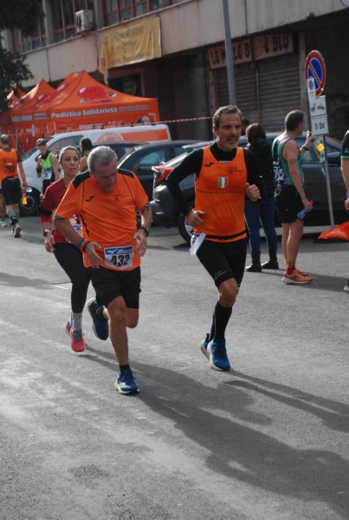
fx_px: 1345
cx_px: 174
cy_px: 260
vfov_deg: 21.9
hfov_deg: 14.8
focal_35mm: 93
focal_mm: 62
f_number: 5.3
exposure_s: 1/1250
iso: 1000
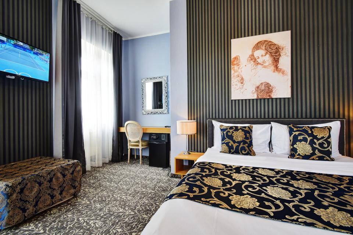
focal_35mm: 15
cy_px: 118
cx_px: 176
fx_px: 147
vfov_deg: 77.3
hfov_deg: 100.4
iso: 200
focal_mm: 10
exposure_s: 1/15
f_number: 9
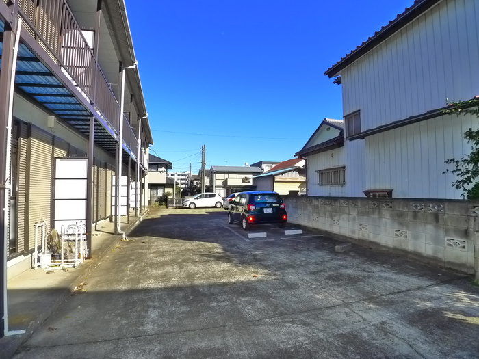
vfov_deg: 56.8
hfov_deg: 71.6
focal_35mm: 24
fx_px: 332
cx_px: 240
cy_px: 180
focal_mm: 5.1
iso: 400
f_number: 4
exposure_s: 1/500
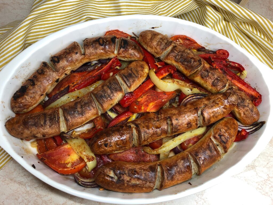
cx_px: 136
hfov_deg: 63.4
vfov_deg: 49.7
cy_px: 102
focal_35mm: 28
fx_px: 221
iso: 40
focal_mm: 3.99
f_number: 1.8
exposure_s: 1/20
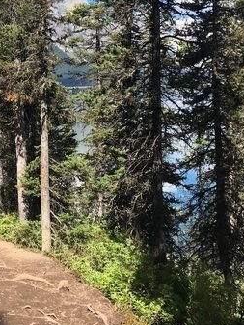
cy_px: 75
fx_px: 620
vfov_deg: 28.9
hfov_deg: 21.4
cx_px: -7
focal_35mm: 66
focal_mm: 4.15
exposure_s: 1/999
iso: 25
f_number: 2.2
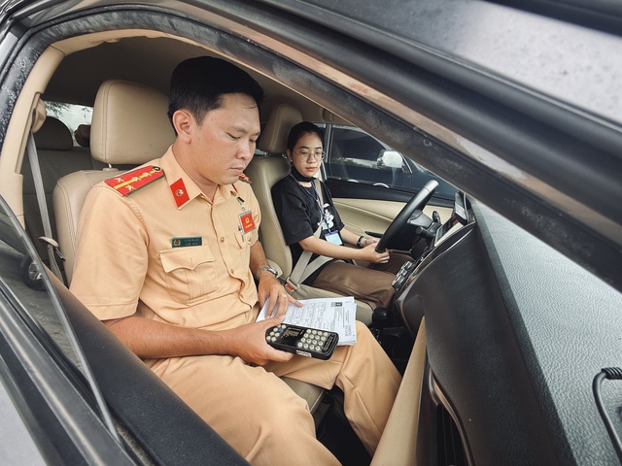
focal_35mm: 14
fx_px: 252
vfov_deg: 85.7
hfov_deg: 102.1
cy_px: 233
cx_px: 311
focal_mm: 2.22
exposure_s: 1/151
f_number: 2.2
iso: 50
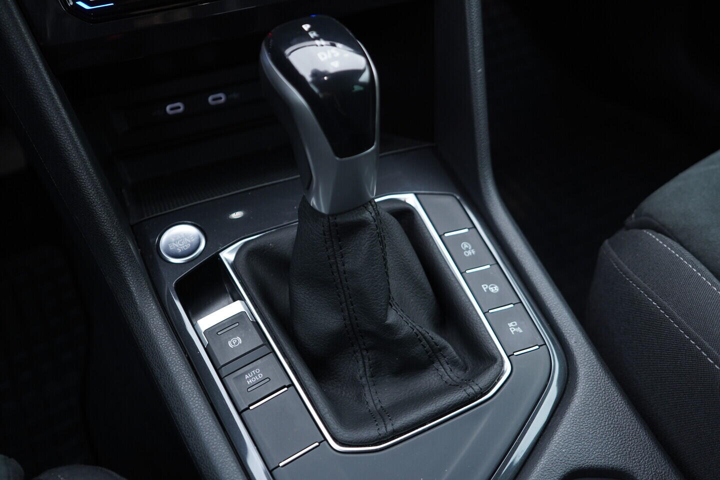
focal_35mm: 36
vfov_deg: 36.9
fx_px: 720
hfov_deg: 53.1
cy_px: 240
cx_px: 360
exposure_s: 1/40
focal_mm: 24
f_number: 2.8
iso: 250
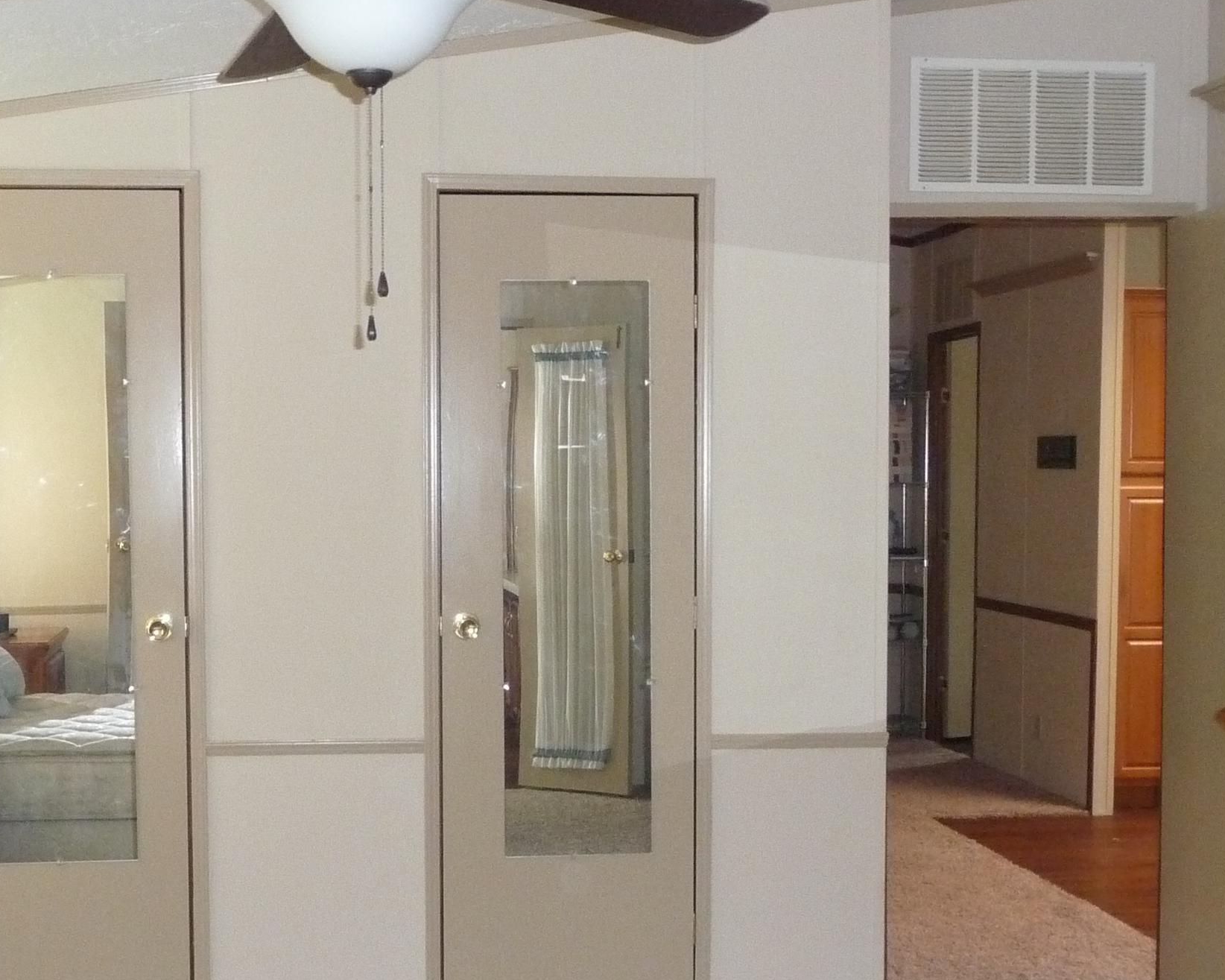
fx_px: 2248
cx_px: 507
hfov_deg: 30.4
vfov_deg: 24.6
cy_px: 565
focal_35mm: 62
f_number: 3.9
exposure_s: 1/30
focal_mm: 6.7
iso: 500
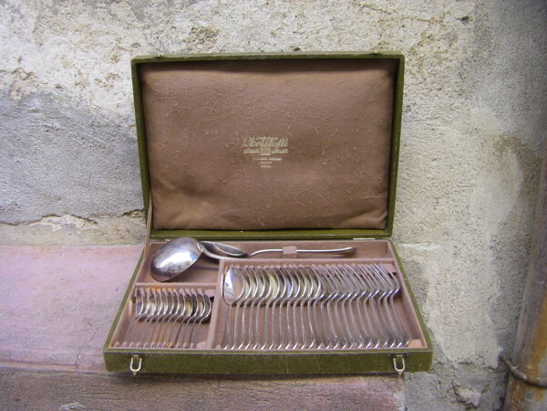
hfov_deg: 49.0
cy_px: 206
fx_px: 600
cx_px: 274
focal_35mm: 38
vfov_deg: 37.7
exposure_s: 1/50
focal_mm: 6.3
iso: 160
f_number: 3.5
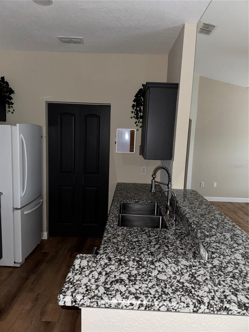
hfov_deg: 56.8
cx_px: 124
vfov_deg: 71.6
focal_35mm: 24
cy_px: 166
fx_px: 230
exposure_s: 1/4
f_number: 1.78
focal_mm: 6.76
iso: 160
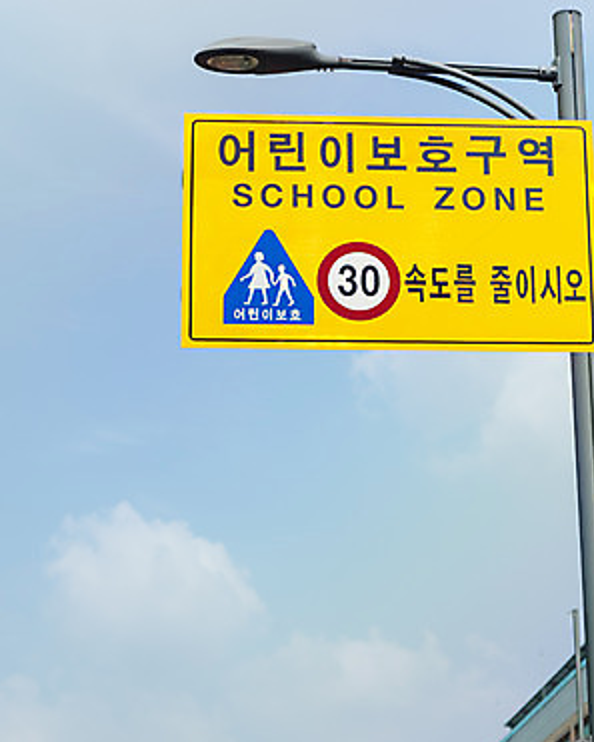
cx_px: 311
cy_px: 350
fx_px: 2328
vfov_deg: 18.1
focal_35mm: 106
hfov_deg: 14.5
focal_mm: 70
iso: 160
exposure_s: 1/640
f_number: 4
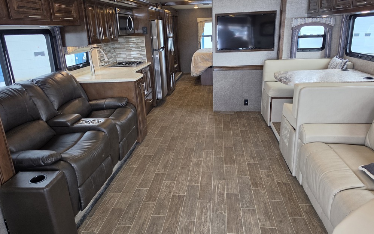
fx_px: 255
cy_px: 105
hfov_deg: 72.6
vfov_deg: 49.2
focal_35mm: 25
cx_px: 189
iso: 125
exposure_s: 1/180
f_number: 1.4
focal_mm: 6.5
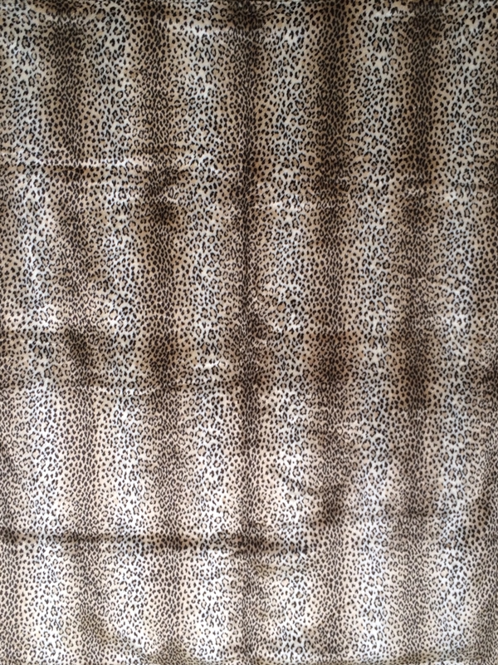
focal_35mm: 29
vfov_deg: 61.7
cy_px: 332
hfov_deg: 48.2
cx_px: 249
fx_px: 556
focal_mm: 4.15
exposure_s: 1/60
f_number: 2.2
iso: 40
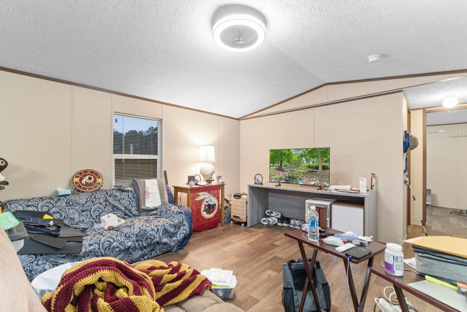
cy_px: 156
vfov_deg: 77.3
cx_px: 234
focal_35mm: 15
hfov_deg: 100.4
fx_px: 195
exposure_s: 2.5
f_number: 4.5
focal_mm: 10
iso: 100
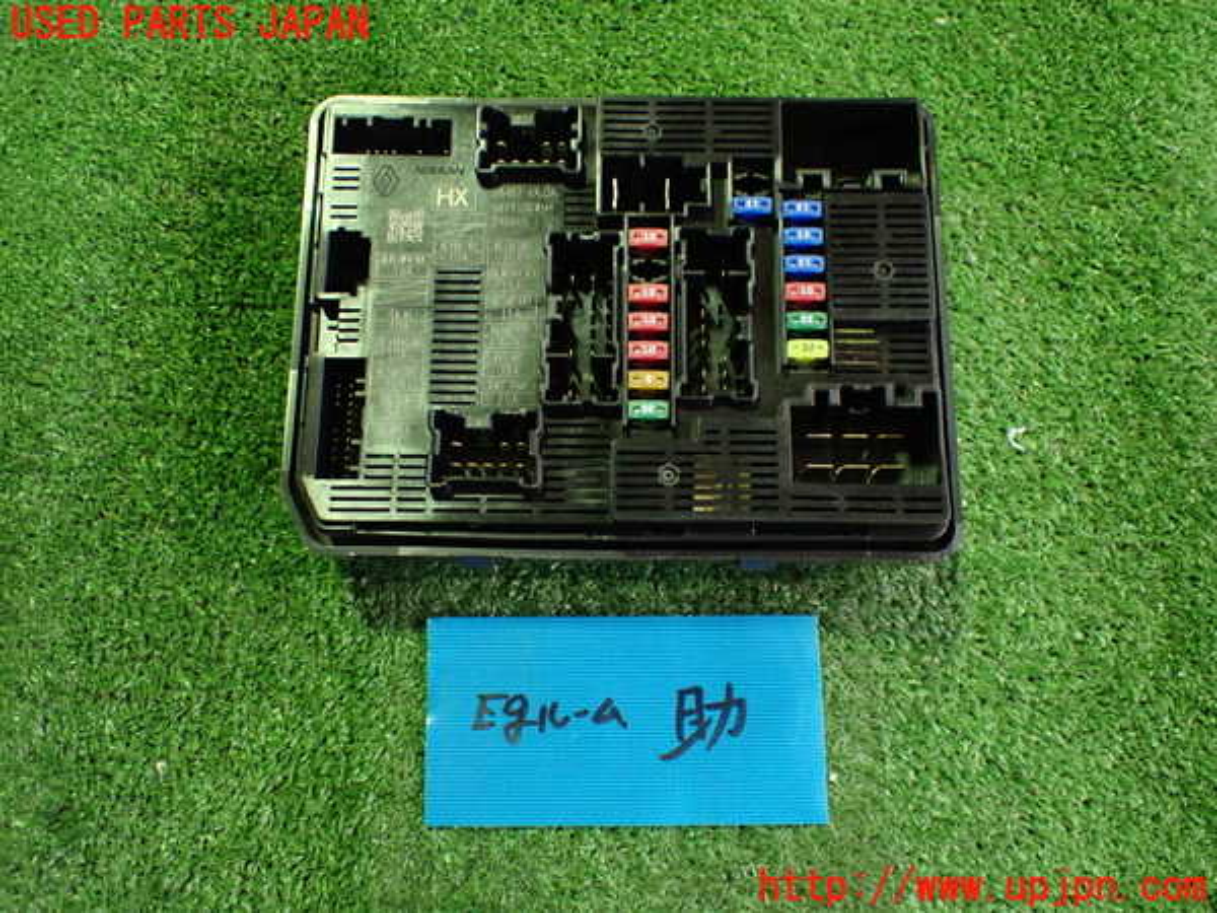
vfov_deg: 46.8
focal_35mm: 30
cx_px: 608
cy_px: 456
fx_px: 1055
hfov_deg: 60.0
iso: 800
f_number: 2.3
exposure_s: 1/50
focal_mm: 5.4
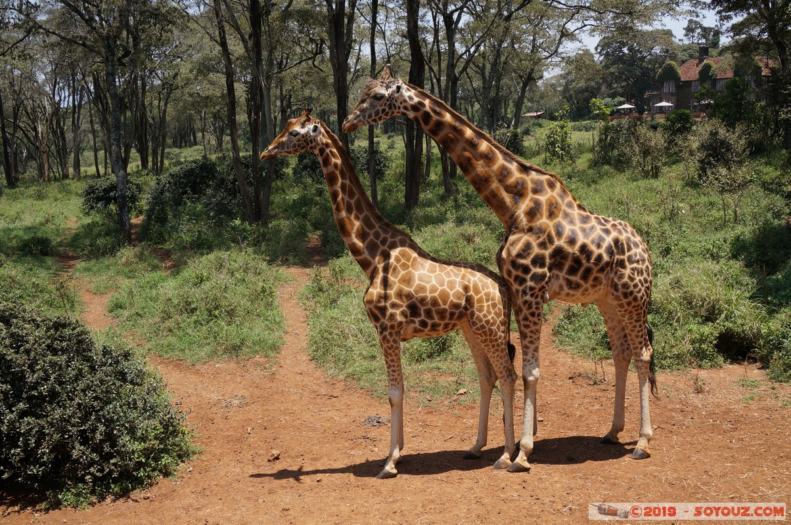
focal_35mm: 38
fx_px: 823
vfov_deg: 35.4
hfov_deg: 51.3
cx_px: 396
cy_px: 262
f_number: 8
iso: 100
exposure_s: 1/125
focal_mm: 25
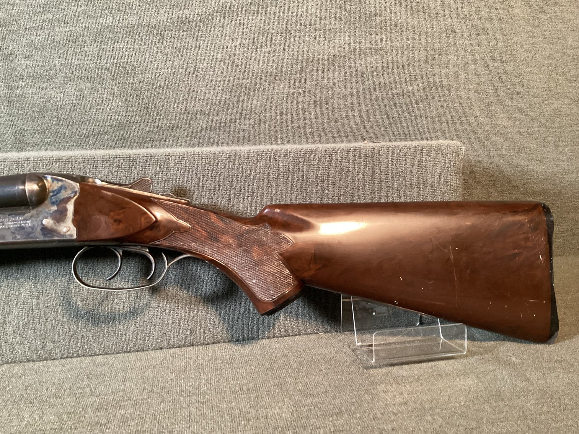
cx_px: 290
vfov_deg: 45.4
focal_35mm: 31
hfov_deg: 58.3
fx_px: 519
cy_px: 217
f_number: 2.4
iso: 400
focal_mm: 3.3
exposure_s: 1/33
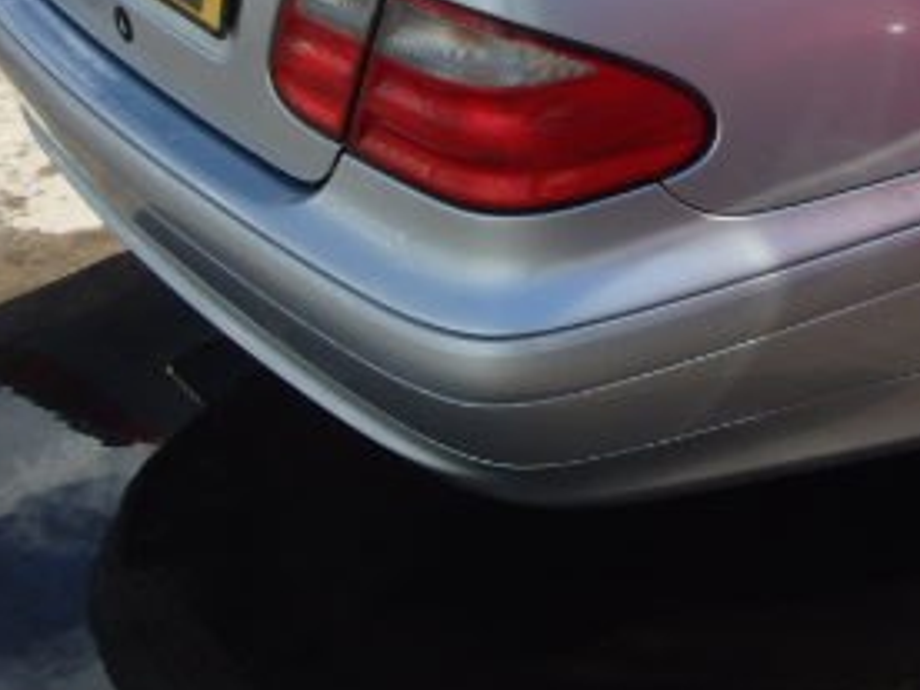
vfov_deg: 21.7
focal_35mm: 65
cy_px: -20
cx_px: 973
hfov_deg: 27.6
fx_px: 1728
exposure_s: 1/500
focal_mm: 5
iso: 125
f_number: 3.9
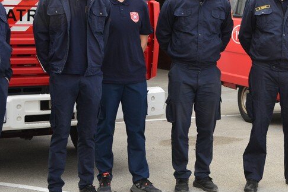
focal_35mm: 97
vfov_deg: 14.1
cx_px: 249
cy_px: 71
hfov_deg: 20.7
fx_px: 776
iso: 2000
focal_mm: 56
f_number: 9
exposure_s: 1/320
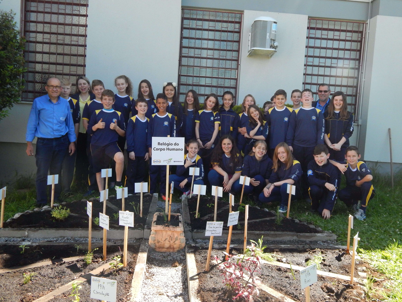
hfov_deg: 58.4
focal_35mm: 31
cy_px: 151
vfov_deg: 45.4
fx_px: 360
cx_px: 201
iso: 400
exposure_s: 1/800
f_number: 3.2
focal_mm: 5.6
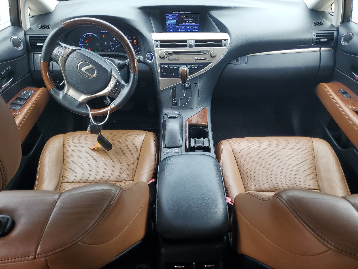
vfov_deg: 53.1
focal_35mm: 26
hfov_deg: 67.3
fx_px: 269
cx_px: 179
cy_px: 134
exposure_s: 1/172
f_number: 1.5
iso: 50
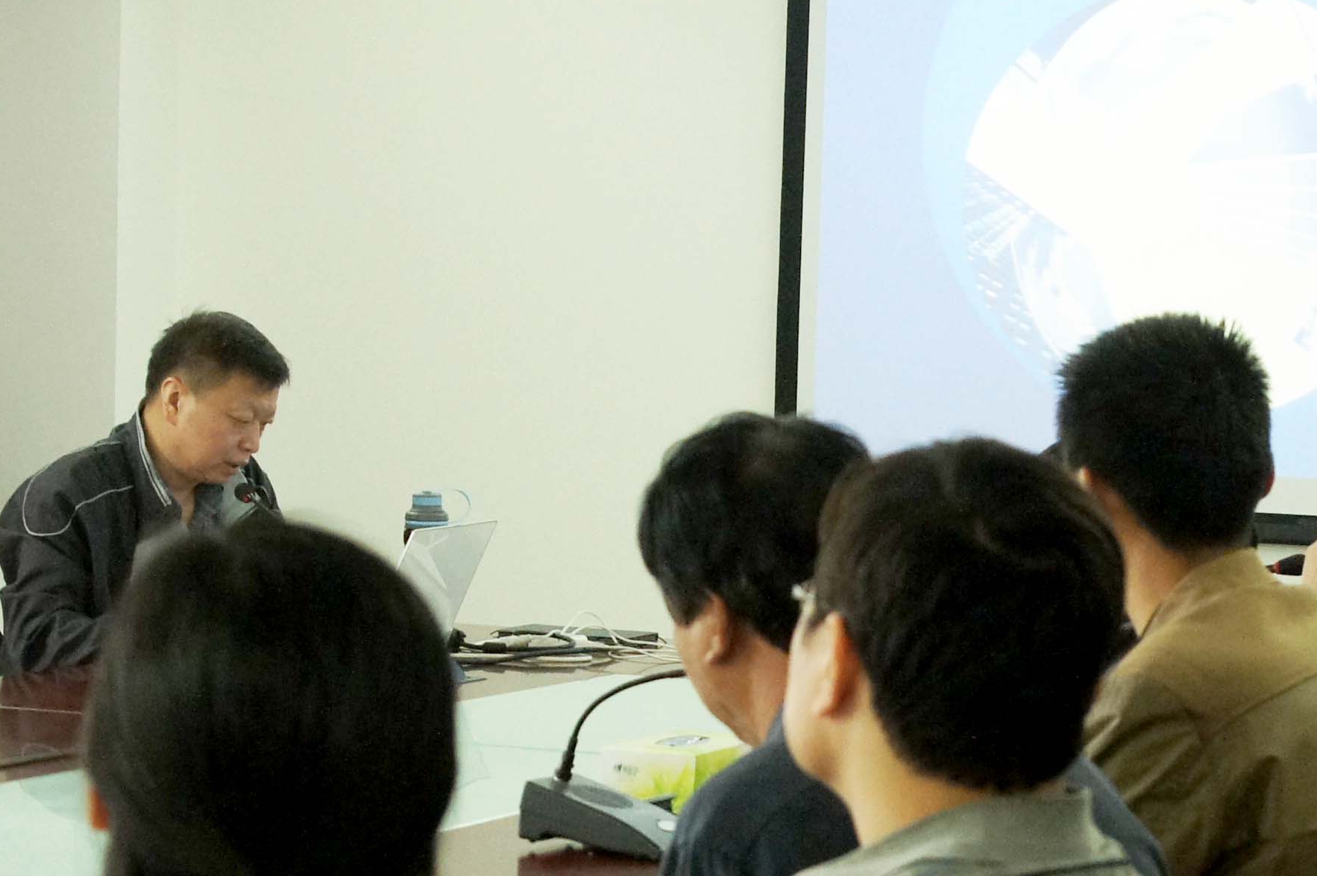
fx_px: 4277
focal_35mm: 117
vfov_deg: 11.6
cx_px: 717
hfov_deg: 17.5
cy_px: 882
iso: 800
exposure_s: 1/50
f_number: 4
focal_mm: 30
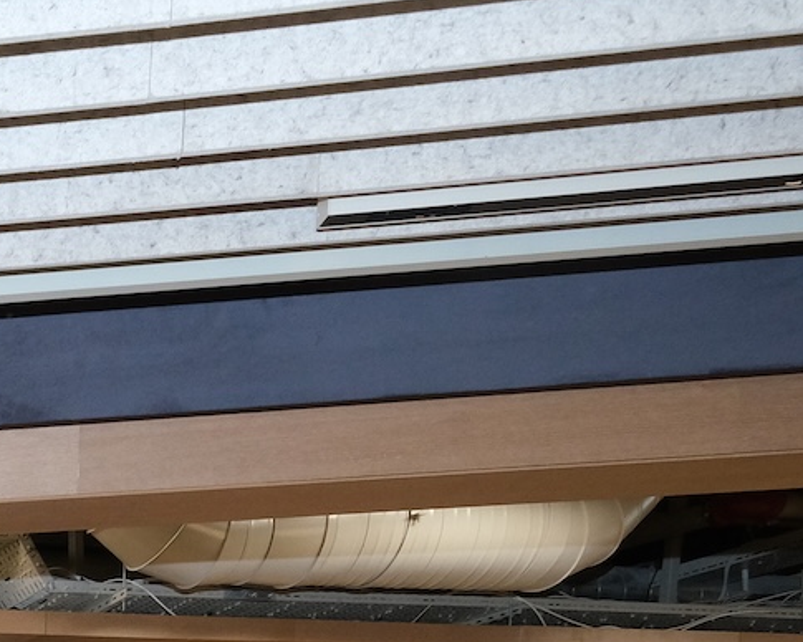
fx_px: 1378
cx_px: -594
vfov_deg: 20.7
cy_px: 1063
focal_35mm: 58
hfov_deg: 22.1
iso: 1250
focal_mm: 10
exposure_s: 1/40
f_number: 5.6
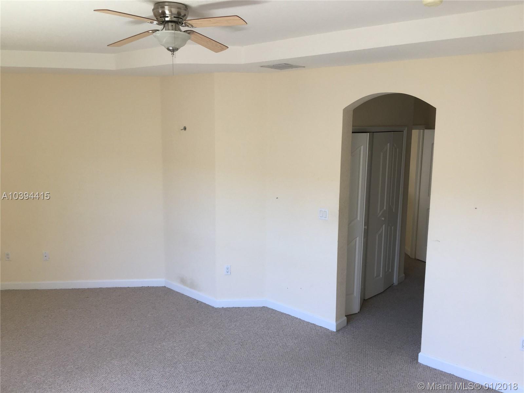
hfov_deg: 61.7
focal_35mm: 29
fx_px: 439
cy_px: 196
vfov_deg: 48.2
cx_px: 262
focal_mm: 4.15
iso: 32
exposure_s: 1/60
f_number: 2.2
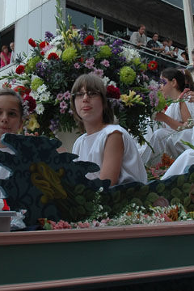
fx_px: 485
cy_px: 103
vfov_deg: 33.2
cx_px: 74
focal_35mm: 60
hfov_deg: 22.6
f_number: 5.6
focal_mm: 18
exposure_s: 1/250
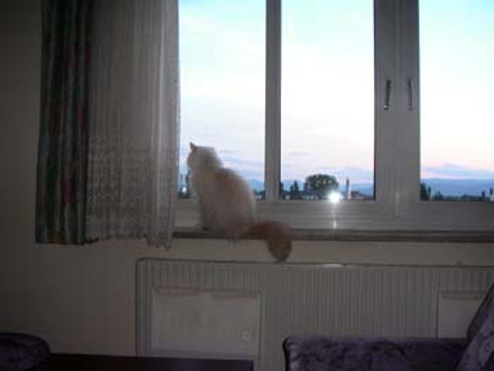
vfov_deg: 37.8
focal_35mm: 38
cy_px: 186
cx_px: 247
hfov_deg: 48.9
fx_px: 543
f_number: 2.8
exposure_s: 1/50
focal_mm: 6
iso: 160
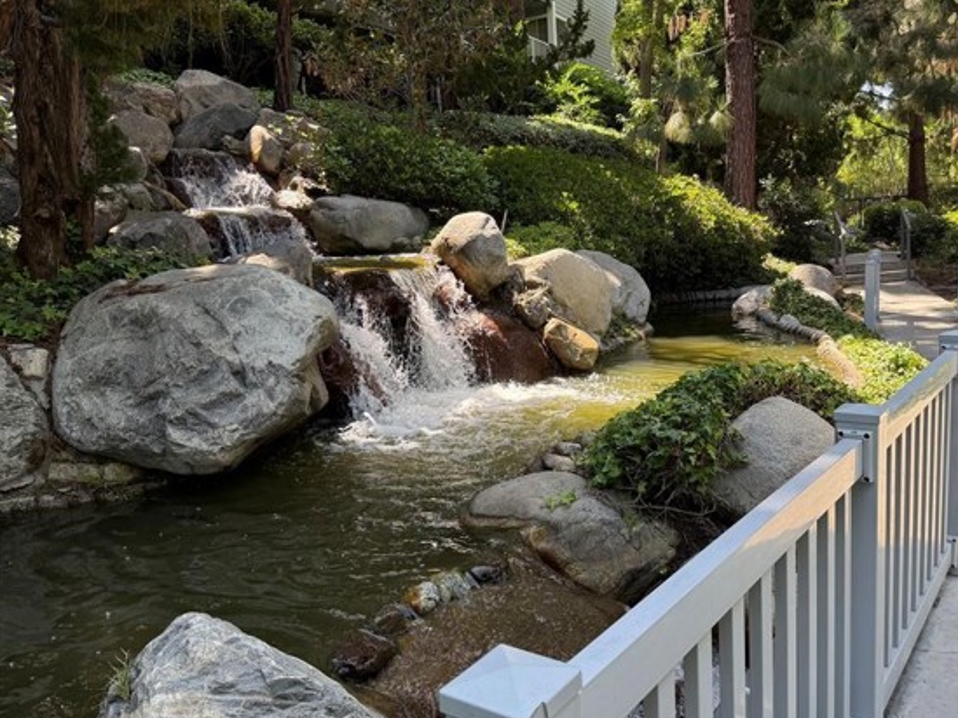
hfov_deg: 63.1
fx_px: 774
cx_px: 555
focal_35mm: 28
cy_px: 362
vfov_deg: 49.7
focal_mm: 6.76
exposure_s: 1/528
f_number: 1.78
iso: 100
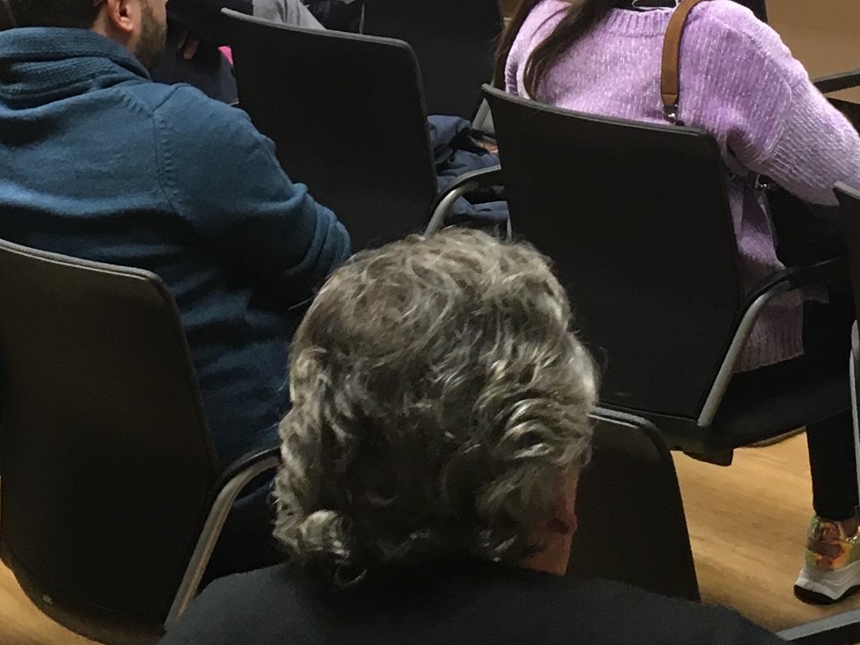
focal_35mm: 98
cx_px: 304
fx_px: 2435
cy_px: -117
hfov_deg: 20.0
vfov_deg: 14.6
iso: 100
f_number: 2.2
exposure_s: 1/33
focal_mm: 4.15
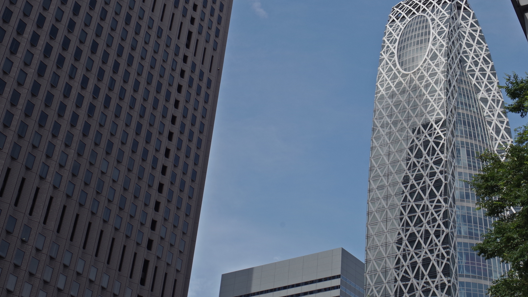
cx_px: 364
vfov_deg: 21.2
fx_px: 784
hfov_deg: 36.7
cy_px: 59
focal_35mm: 56
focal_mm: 25
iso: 250
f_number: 11
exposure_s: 1/200
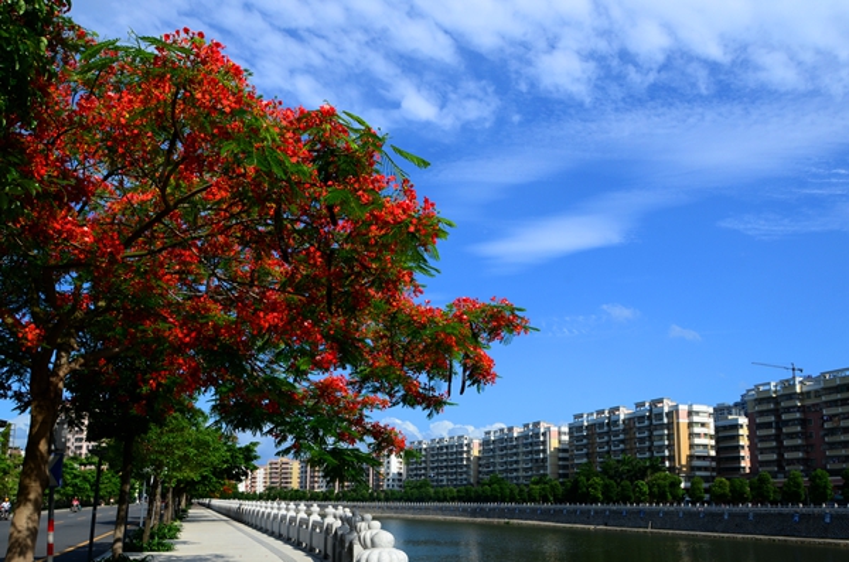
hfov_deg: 67.5
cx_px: 424
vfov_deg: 47.7
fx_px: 635
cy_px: 281
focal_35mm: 27
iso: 160
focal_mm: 18
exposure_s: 1/250
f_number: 11
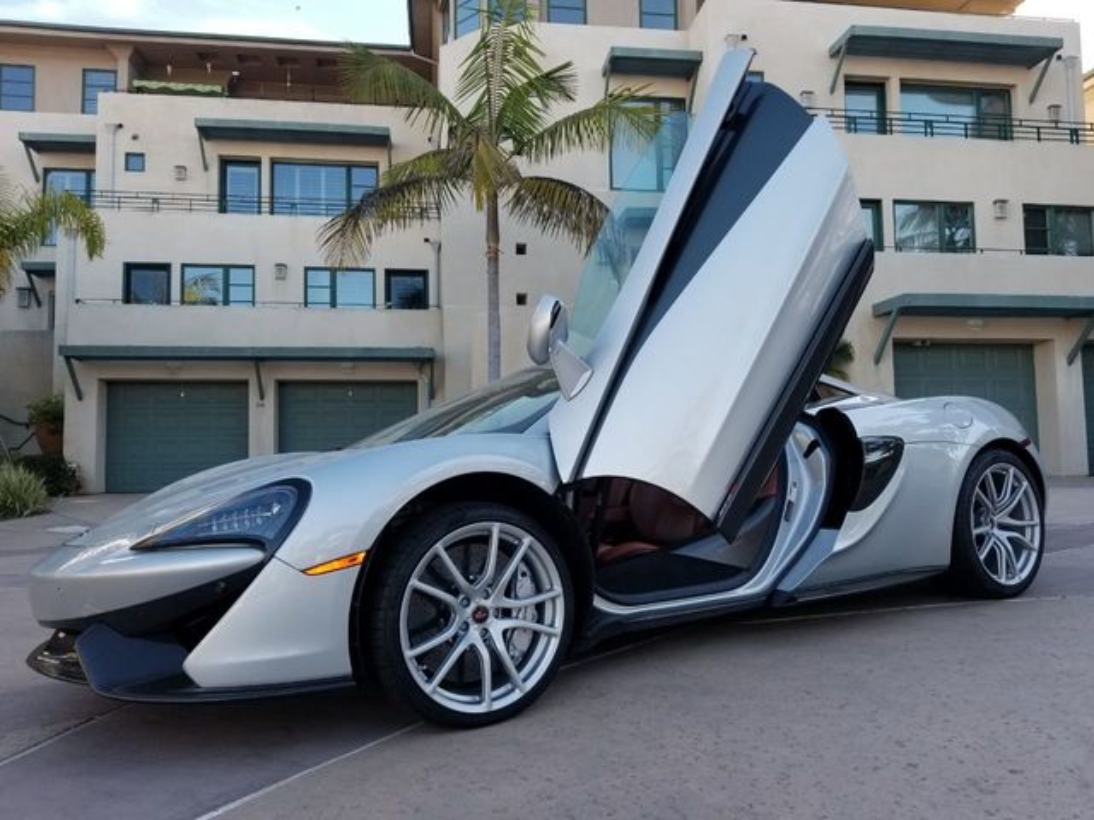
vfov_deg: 53.1
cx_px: 547
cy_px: 410
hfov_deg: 67.3
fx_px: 822
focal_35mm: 26
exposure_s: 1/554
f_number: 1.7
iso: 50
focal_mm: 4.3
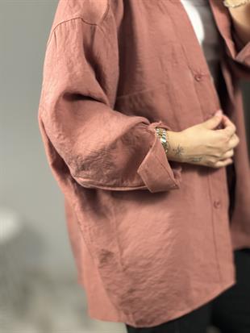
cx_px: 125
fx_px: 741
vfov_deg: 25.3
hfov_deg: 19.1
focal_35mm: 77
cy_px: 166
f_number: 2.8
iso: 125
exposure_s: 1/33
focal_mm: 9
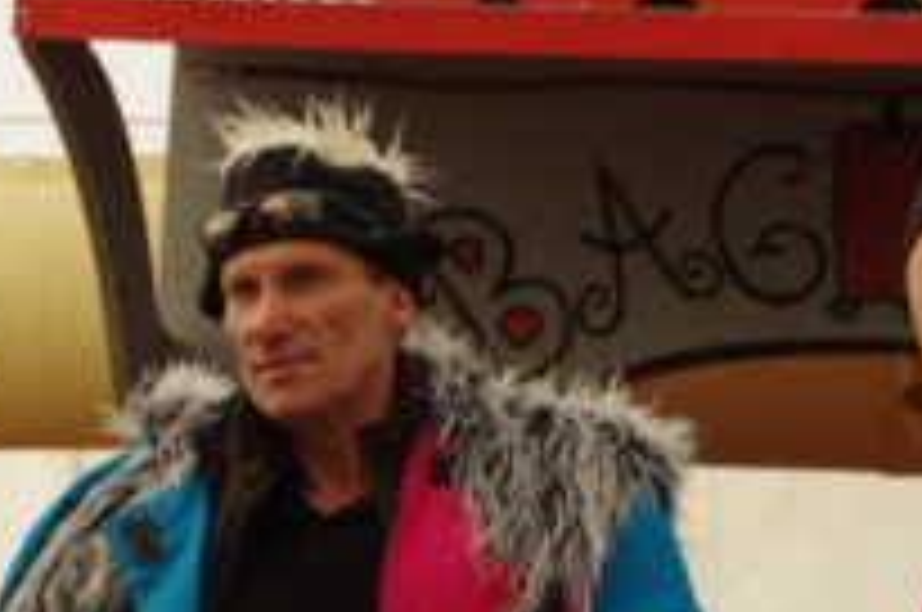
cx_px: -94
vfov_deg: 3.6
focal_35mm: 376
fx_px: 9620
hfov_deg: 5.5
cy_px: 371
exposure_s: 1/125
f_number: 9
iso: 800
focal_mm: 103
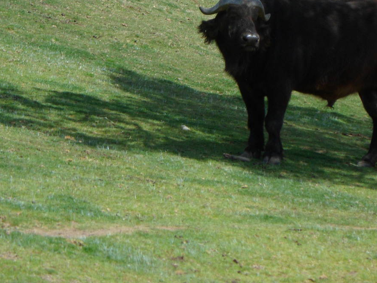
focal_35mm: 489
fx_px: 5328
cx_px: 207
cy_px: 29
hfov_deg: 4.1
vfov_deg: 3.0
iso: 80
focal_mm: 46.8
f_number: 5.9
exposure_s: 1/500
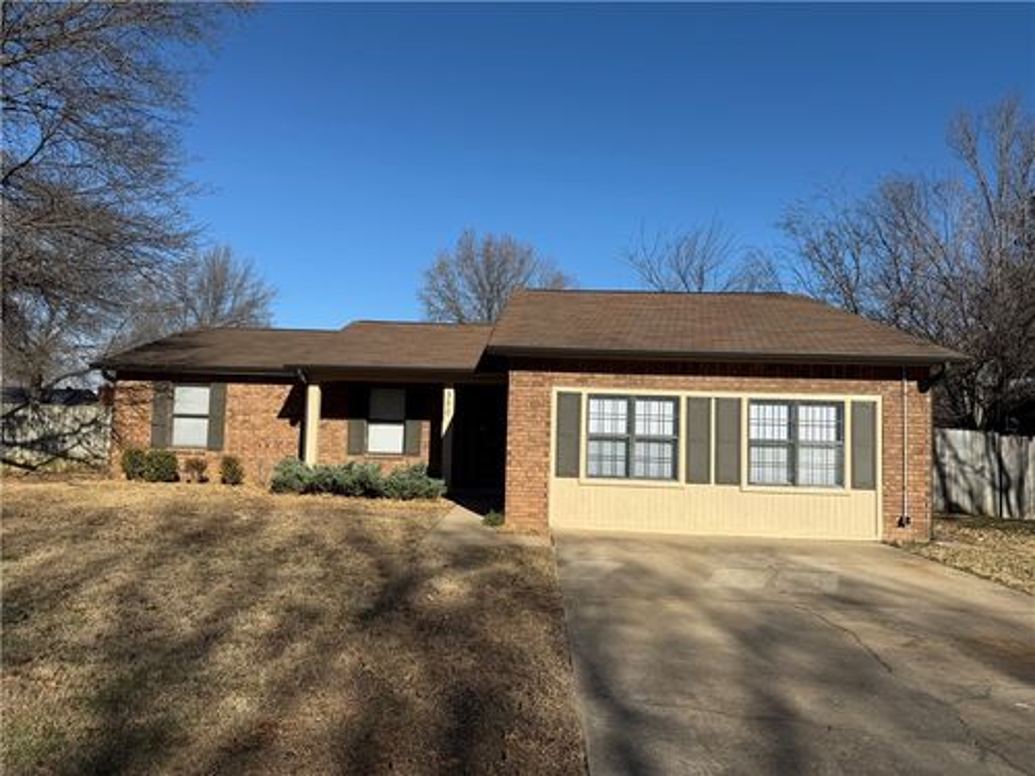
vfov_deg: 56.8
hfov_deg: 71.6
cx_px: 518
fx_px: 718
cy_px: 388
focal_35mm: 24
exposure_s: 1/5714
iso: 80
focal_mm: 6.76
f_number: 1.78
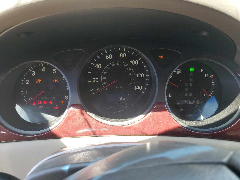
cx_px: 120
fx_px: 180
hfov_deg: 67.3
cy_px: 90
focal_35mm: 26
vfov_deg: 53.1
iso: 50
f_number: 1.5
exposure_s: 1/182
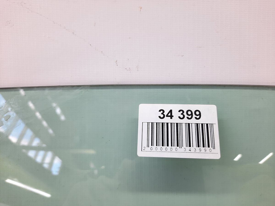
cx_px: 138
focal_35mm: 25
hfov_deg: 69.4
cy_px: 103
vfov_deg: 54.9
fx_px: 199
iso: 64
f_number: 2
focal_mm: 4.6
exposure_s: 1/50
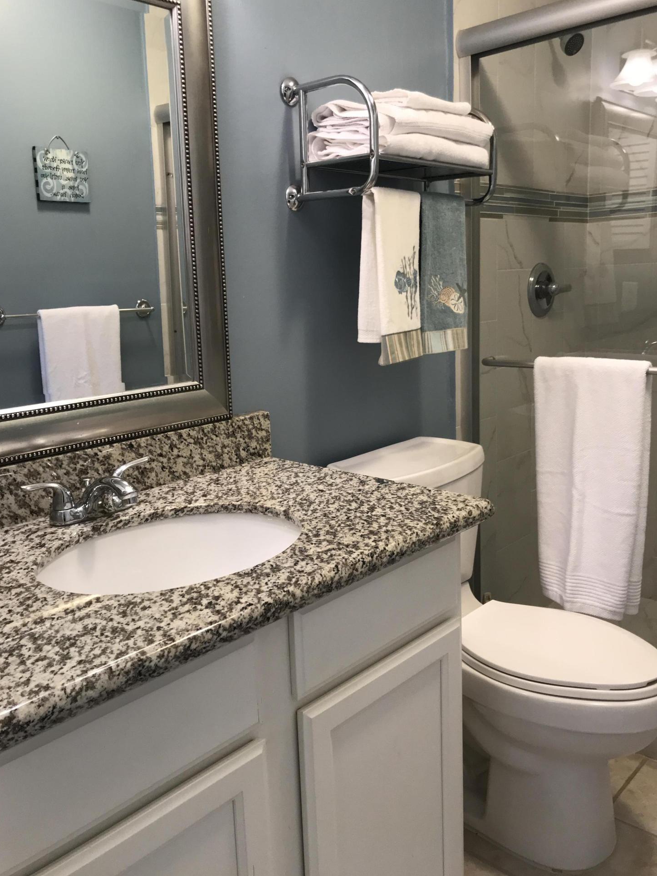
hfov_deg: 48.2
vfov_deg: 61.6
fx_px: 734
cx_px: 323
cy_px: 424
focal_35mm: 29
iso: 50
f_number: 1.8
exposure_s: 1/30
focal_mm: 3.99
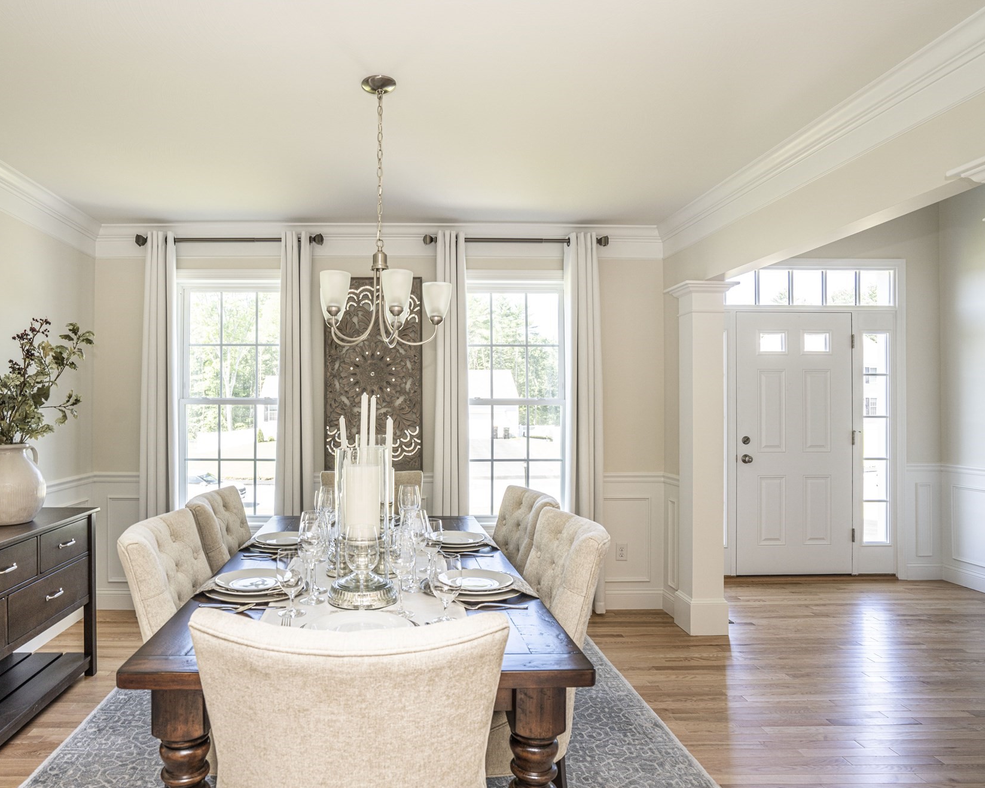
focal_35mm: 21
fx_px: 612
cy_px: 403
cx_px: 397
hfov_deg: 76.8
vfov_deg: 65.5
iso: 320
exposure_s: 1/30
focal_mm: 18
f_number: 6.3
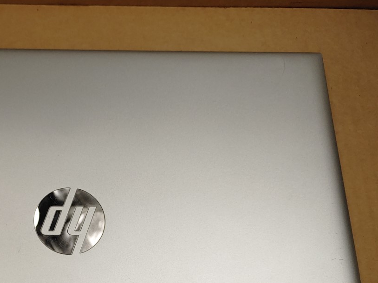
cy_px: 243
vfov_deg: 30.4
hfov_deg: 39.3
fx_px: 502
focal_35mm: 46
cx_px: 63
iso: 50
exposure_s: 1/431
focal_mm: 4.36
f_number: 1.8
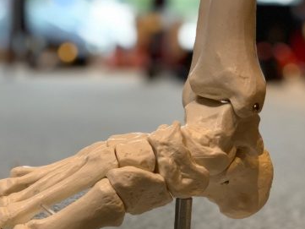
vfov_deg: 15.0
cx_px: 132
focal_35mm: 98
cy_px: 177
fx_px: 864
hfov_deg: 20.0
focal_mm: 6
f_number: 2.4
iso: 200
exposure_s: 1/60
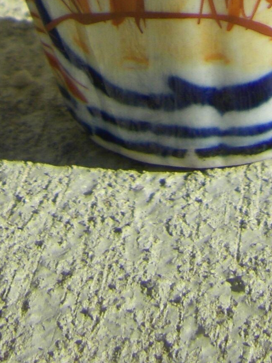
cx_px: 195
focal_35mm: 144
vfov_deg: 12.4
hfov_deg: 10.3
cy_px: -316
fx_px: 1508
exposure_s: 1/250
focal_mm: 6.3
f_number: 7
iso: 64
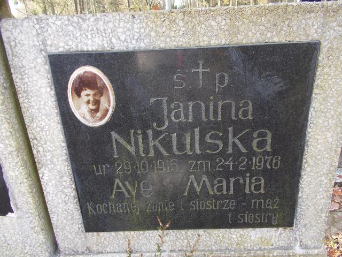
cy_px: 128
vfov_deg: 53.1
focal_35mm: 26
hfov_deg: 67.3
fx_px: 257
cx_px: 171
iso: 80
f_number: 3.2
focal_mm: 4.6
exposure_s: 1/40
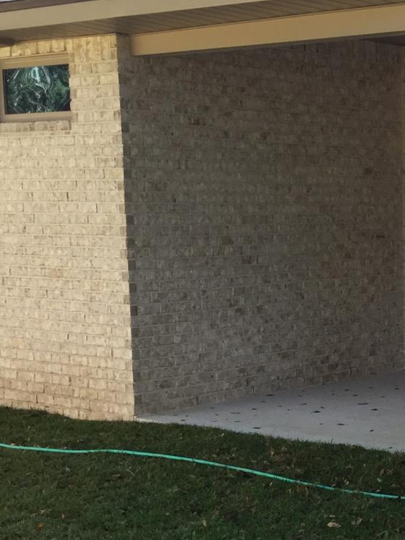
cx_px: 450
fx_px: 1295
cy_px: 401
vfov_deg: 23.3
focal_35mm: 83
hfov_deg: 17.2
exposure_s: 1/120
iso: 40
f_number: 2.4
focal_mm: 3.3
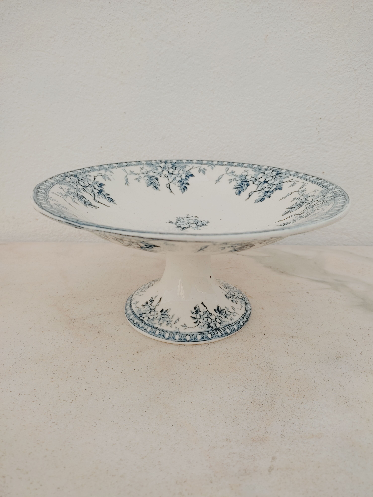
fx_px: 374
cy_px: 248
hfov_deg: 53.1
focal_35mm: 26
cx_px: 186
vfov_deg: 67.3
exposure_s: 1/1099
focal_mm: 4.74
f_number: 1.79
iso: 100
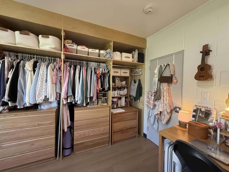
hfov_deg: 102.1
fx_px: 93
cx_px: 114
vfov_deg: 85.7
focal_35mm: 14
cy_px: 86
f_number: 2.2
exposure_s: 1/60
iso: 250
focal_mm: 2.22
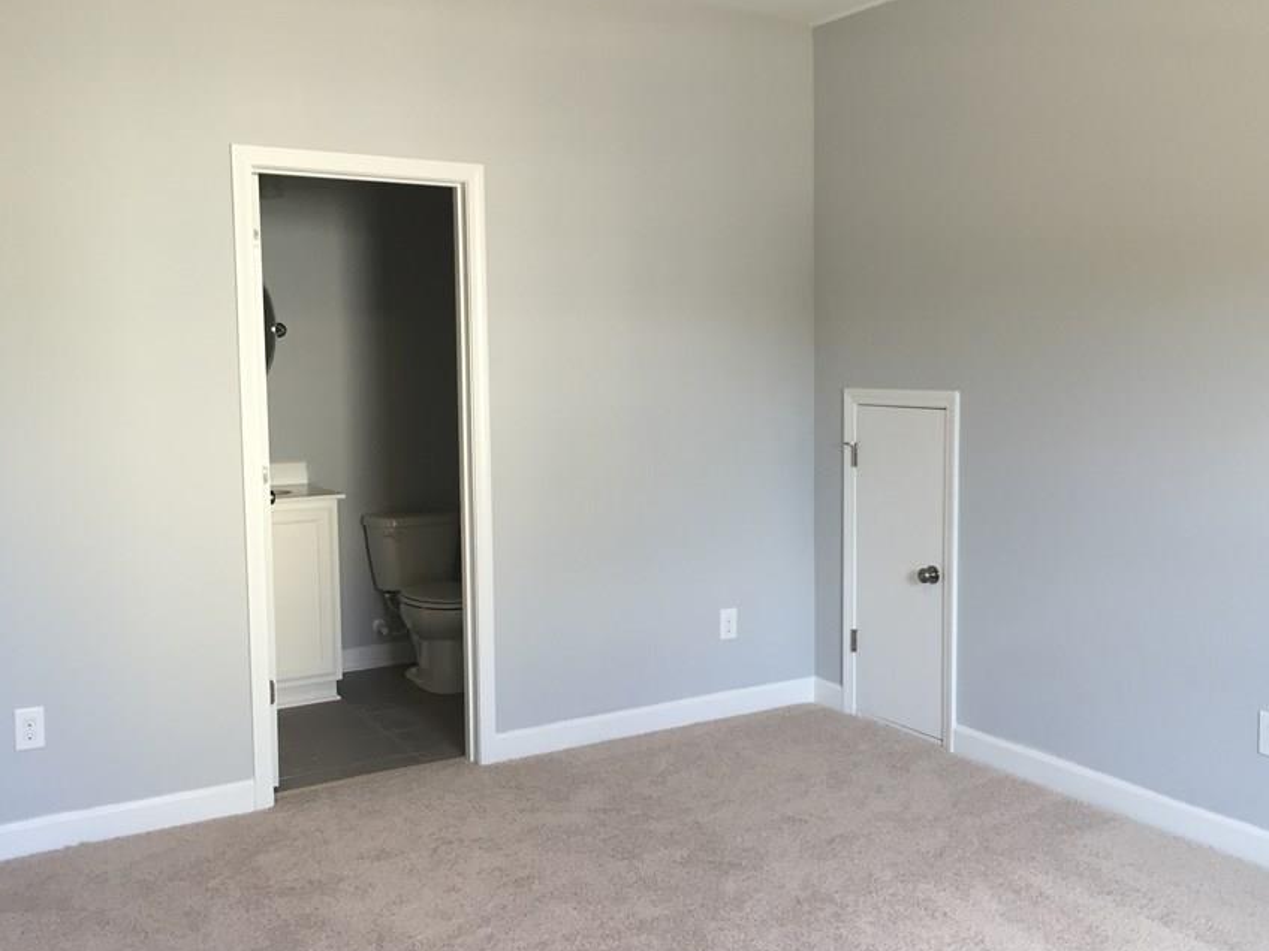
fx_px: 1283
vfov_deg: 40.7
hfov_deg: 52.6
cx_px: 682
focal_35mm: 35
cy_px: 465
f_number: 2.2
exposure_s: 1/30
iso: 64
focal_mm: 4.15
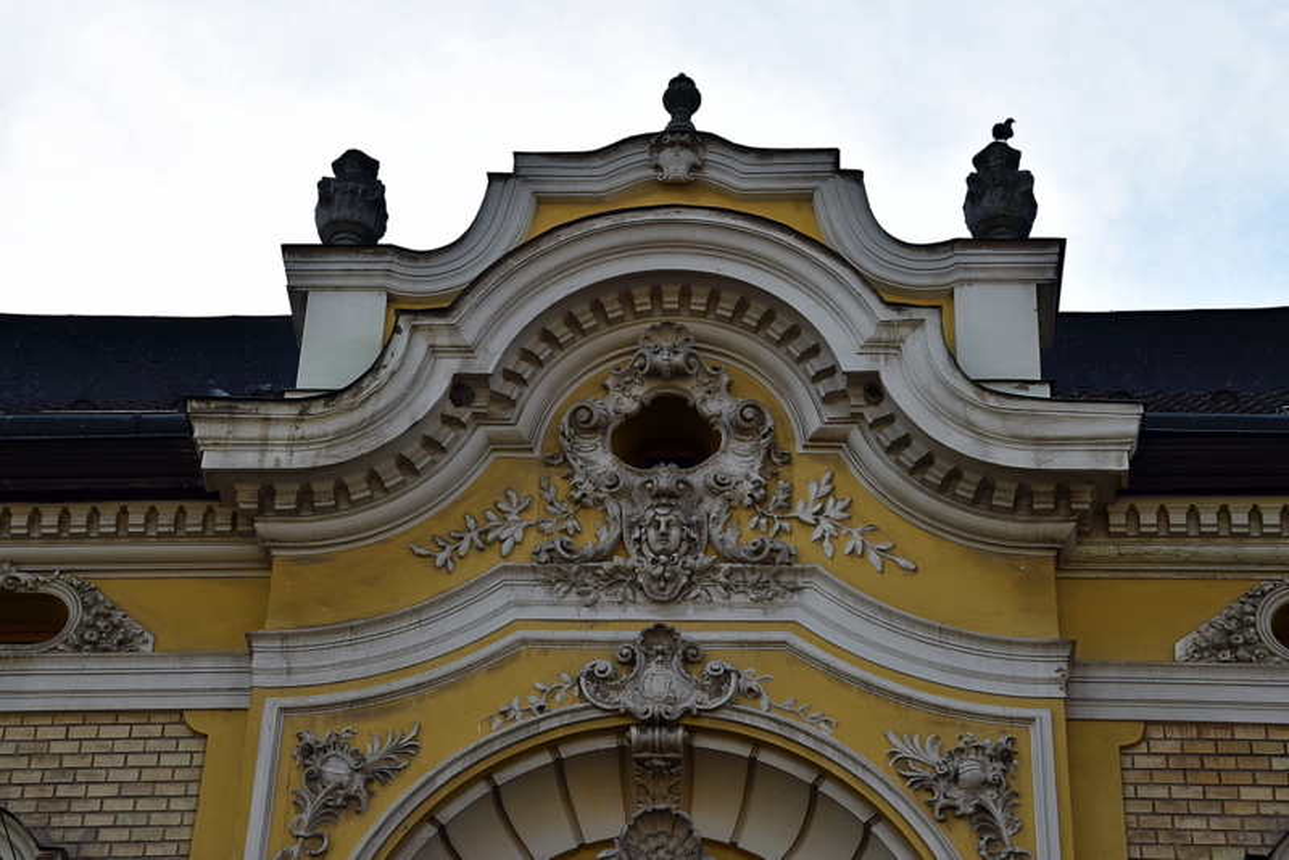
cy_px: 430
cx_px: 644
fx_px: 3331
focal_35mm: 93
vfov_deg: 14.7
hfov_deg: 21.9
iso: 250
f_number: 11
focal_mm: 62
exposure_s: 1/500
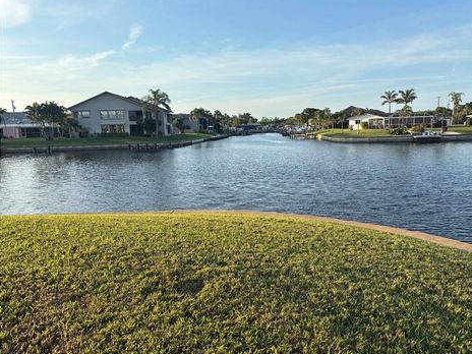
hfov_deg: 63.4
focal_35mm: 28
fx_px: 382
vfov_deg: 49.7
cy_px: 176
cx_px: 253
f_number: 1.6
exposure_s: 1/1783
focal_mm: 5.96
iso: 50
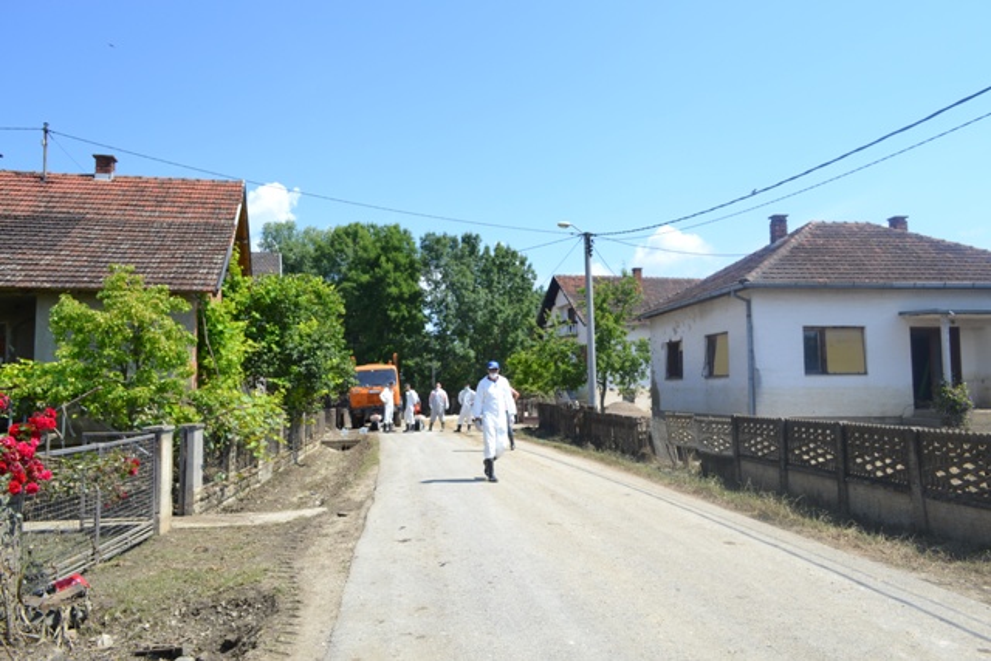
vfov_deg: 48.0
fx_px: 743
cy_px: 330
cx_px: 496
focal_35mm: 27
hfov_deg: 67.4
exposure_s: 1/200
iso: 100
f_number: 7.1
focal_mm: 18
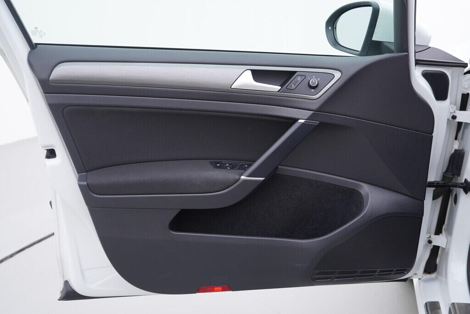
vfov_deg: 36.9
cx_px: 235
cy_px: 157
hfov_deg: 53.1
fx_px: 470
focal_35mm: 36
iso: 125
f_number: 3.2
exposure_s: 1/50
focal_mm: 24
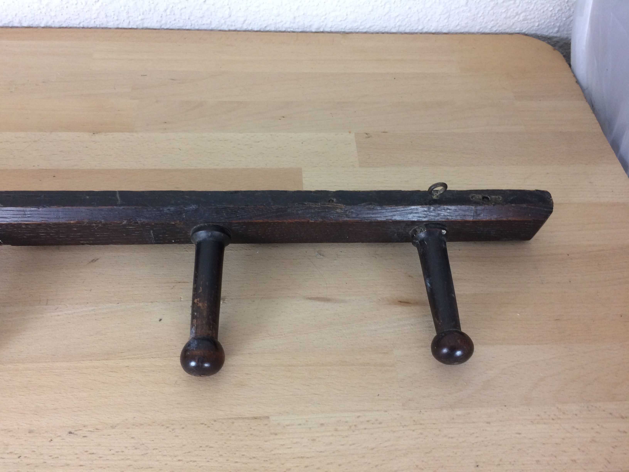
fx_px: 527
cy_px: 236
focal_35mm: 29
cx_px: 314
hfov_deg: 61.7
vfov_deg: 48.2
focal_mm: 4.15
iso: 125
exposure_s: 1/33
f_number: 2.2
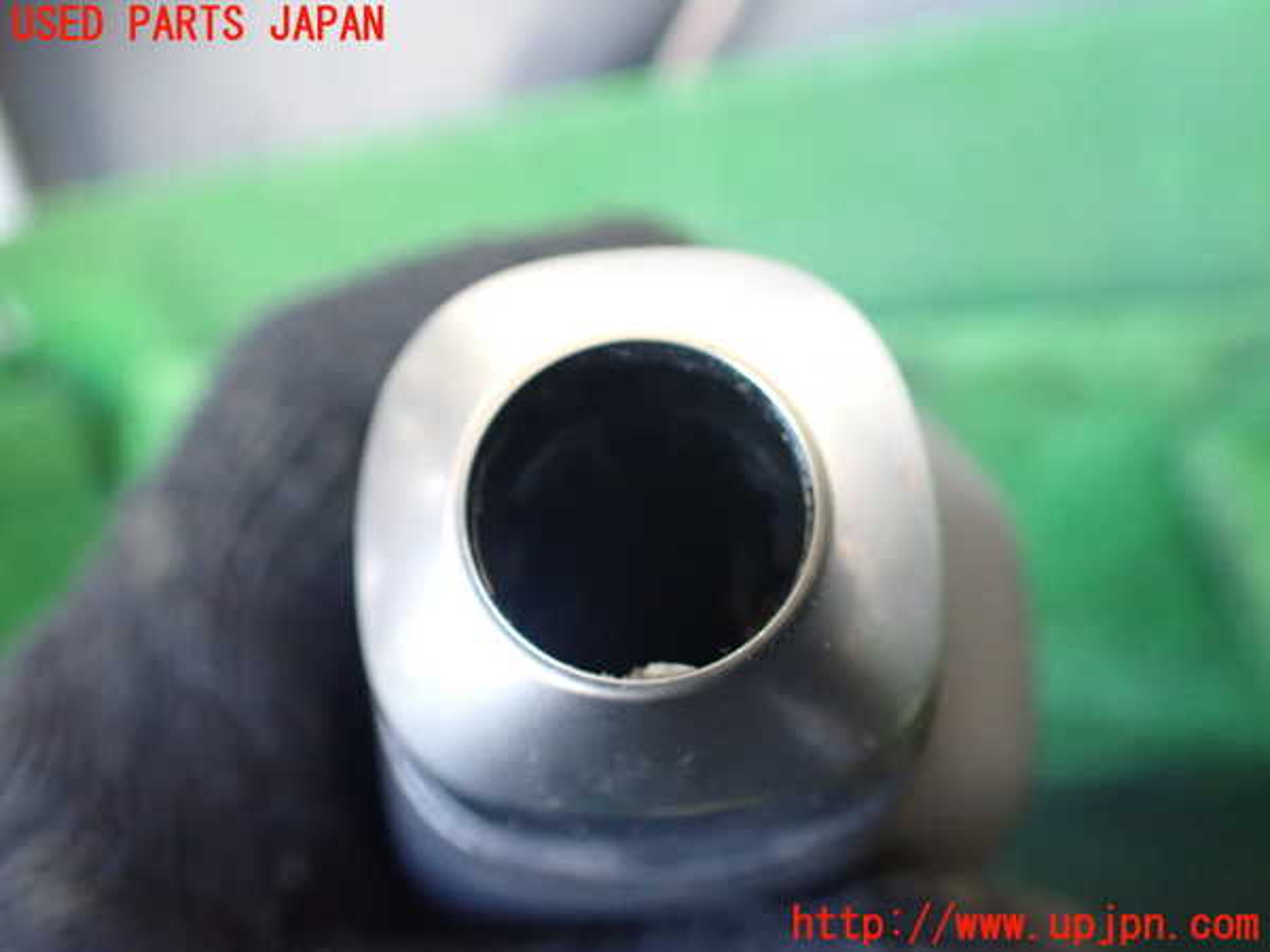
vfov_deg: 46.8
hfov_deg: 60.0
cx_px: 635
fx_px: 1101
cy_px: 476
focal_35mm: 30
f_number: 2.3
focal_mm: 5.4
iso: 800
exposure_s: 1/80
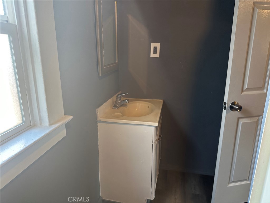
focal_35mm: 24
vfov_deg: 56.8
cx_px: 135
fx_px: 187
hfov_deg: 71.6
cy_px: 102
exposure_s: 1/60
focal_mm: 6.86
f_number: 1.78
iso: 160
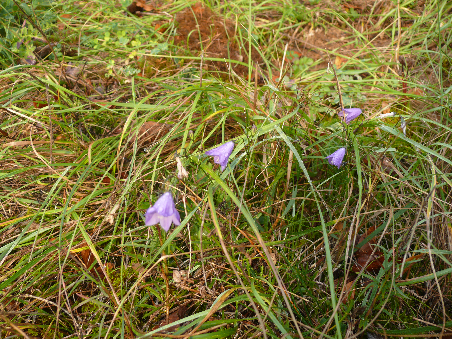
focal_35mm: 35
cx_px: 226
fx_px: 457
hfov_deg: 52.6
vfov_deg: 40.7
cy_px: 170
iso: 100
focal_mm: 7.4
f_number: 3.2
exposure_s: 1/100
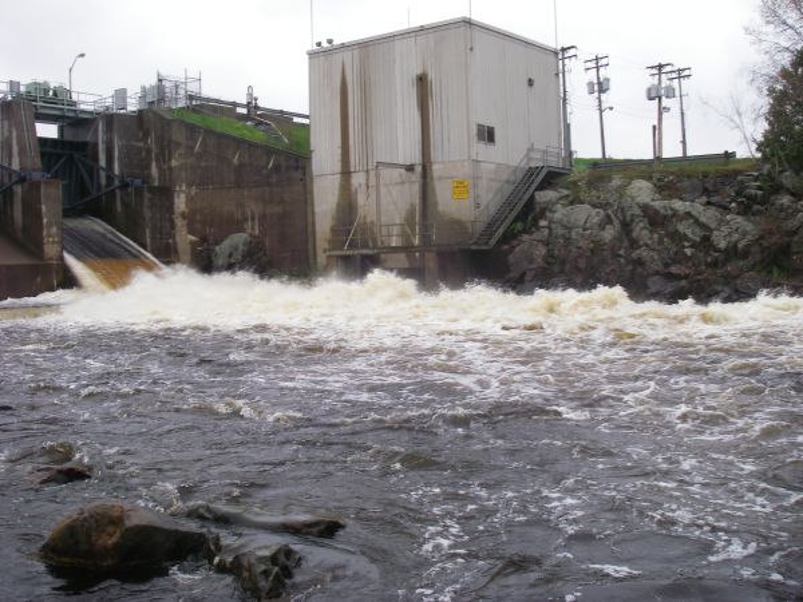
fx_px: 881
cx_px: 402
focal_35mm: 38
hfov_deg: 49.0
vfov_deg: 37.7
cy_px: 301
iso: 64
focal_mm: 6.3
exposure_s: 1/60
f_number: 6.6
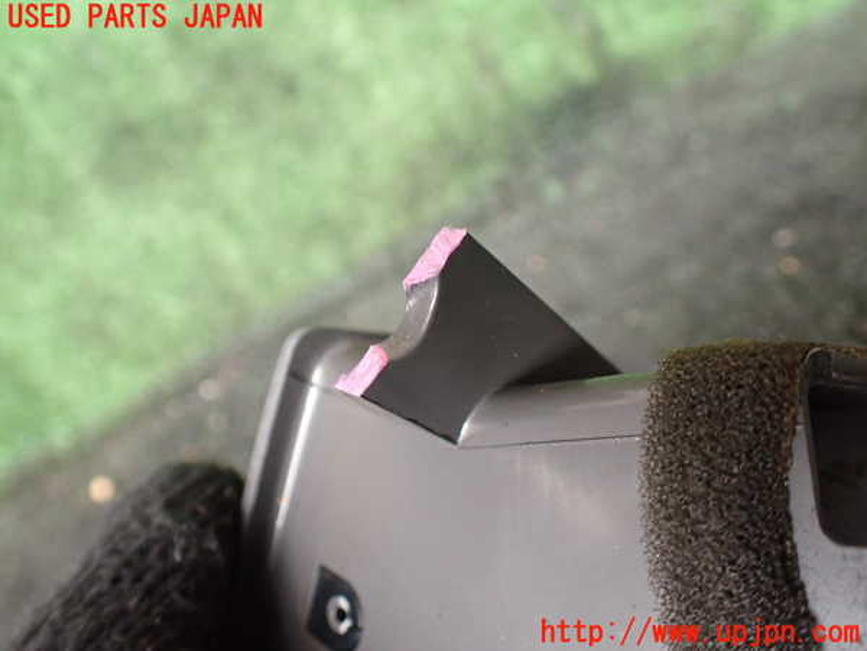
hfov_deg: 60.0
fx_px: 751
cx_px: 434
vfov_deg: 46.8
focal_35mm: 30
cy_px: 326
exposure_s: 1/125
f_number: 2.3
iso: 500
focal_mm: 5.4
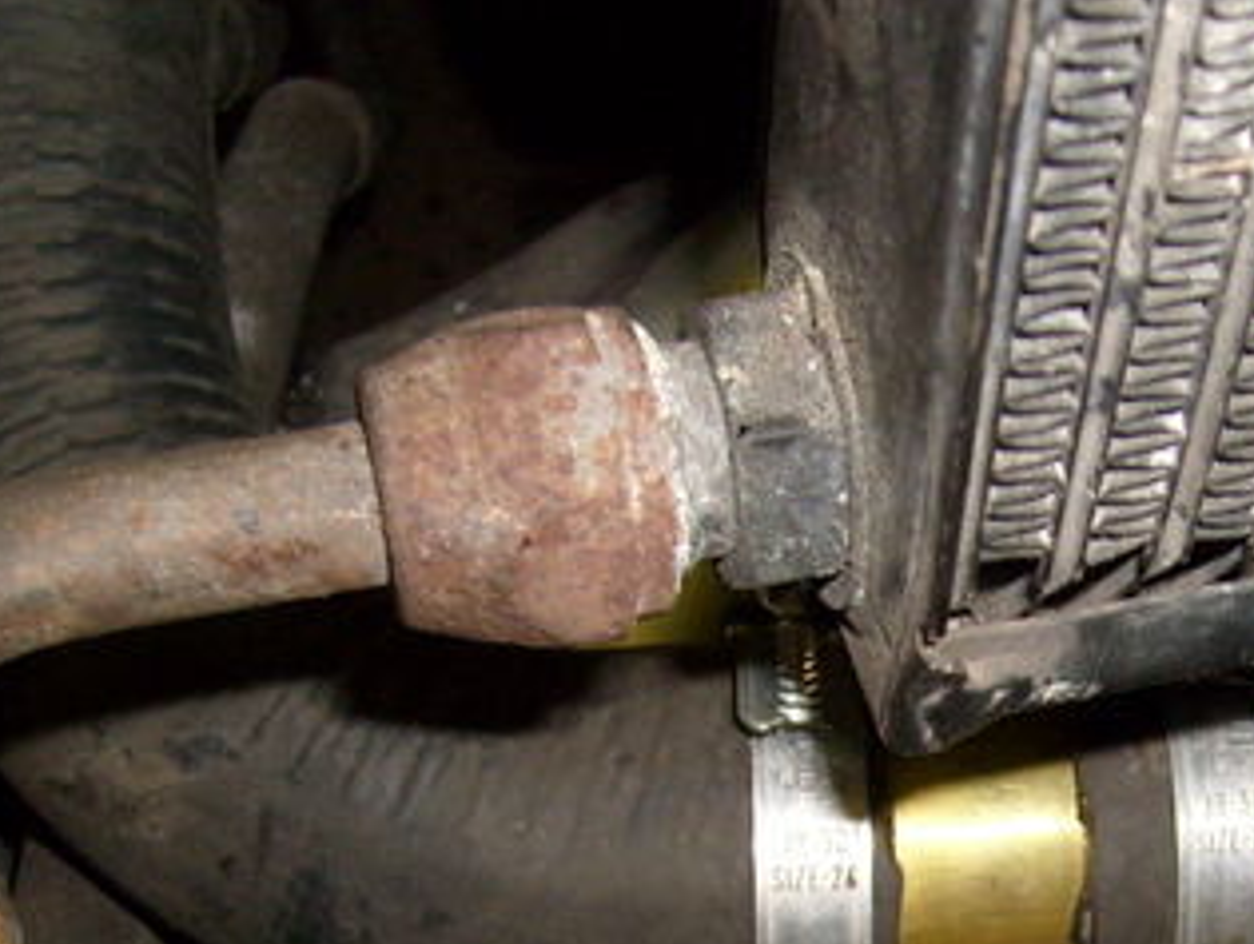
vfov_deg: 20.2
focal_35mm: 71
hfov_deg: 26.7
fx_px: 2575
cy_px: 912
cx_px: 1055
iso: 100
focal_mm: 5.8
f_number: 2.8
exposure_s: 1/45
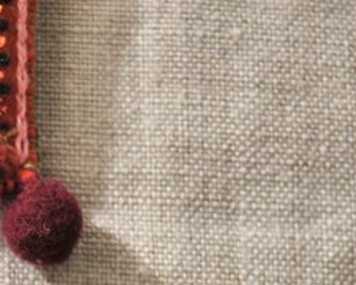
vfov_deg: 6.8
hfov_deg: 8.4
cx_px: -166
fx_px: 2383
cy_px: -1
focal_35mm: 226
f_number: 5.6
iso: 200
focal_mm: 44
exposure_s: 1/125
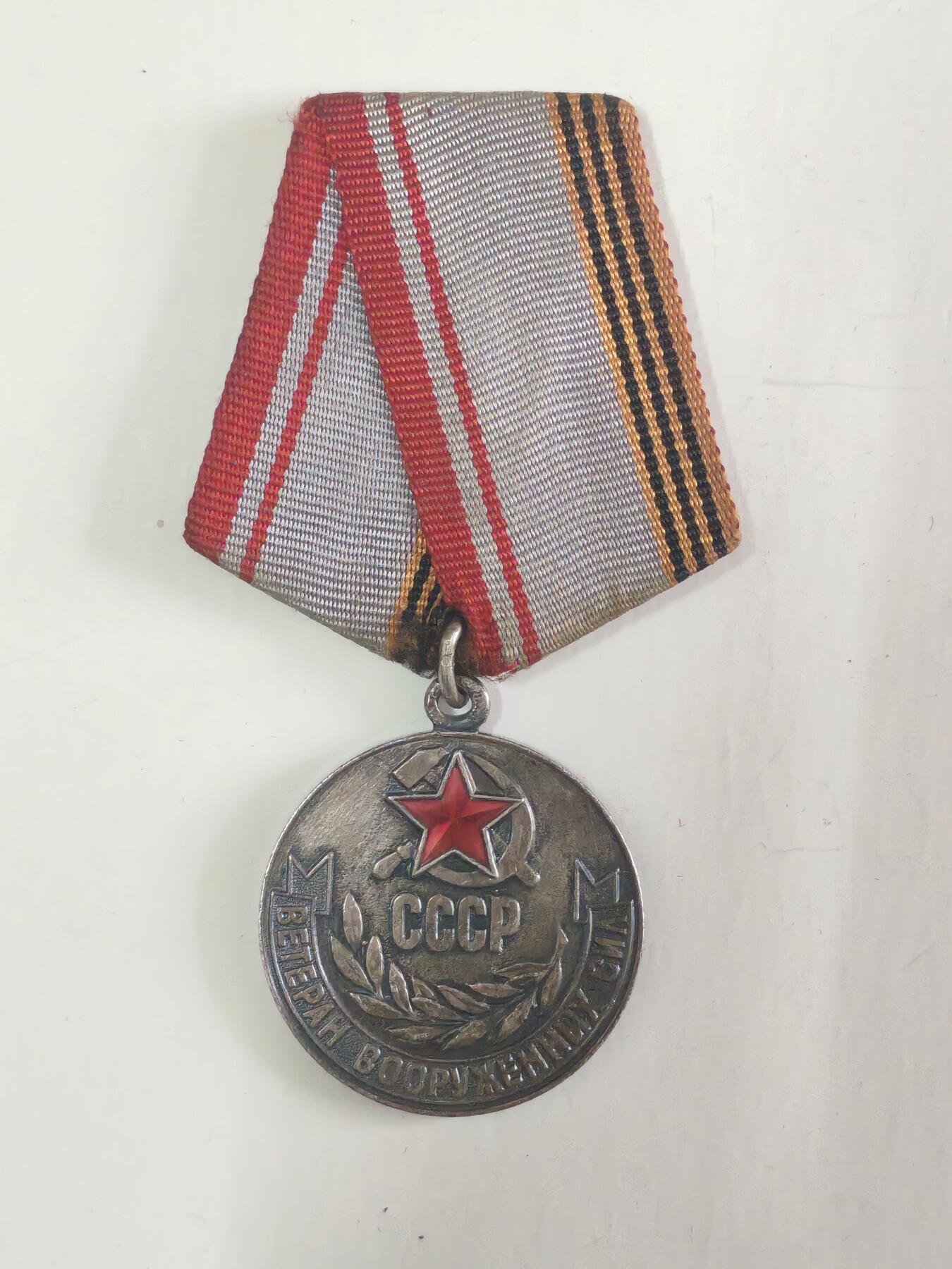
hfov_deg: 21.6
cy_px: 634
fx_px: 2493
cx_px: 476
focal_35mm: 68
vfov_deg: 28.6
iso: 1000
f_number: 1.95
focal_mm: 5.52
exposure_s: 1/33
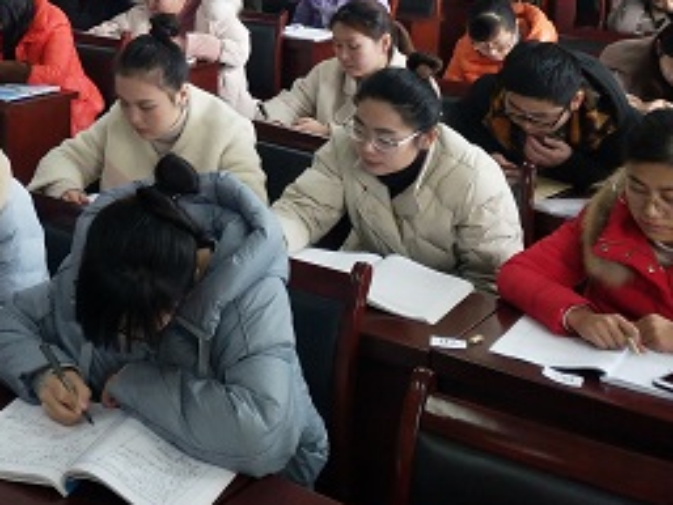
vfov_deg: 25.4
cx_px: -3
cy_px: -61
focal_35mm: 53
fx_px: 1031
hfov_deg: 33.1
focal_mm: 3.79
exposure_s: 1/50
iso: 213
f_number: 2
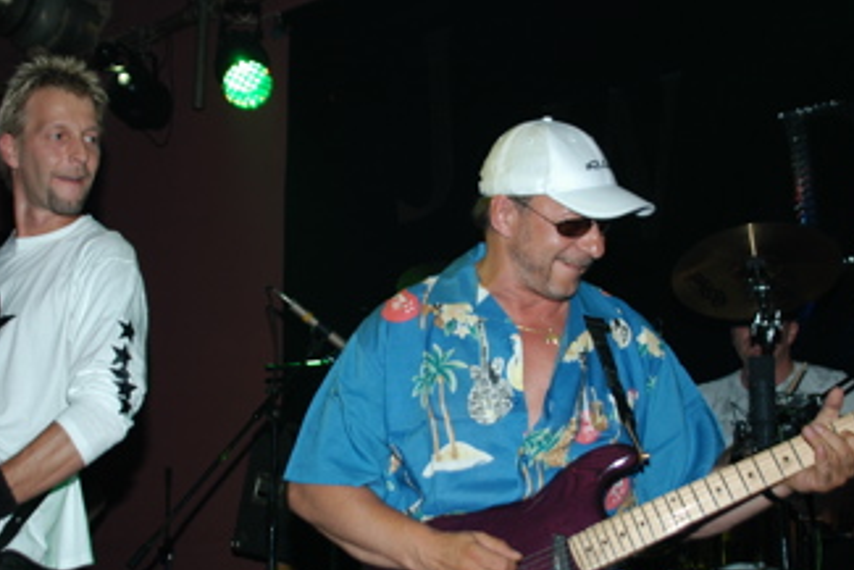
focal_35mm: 58
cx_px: 388
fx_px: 1376
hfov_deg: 34.4
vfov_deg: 23.4
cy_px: 285
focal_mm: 28
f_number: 4.5
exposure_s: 1/60
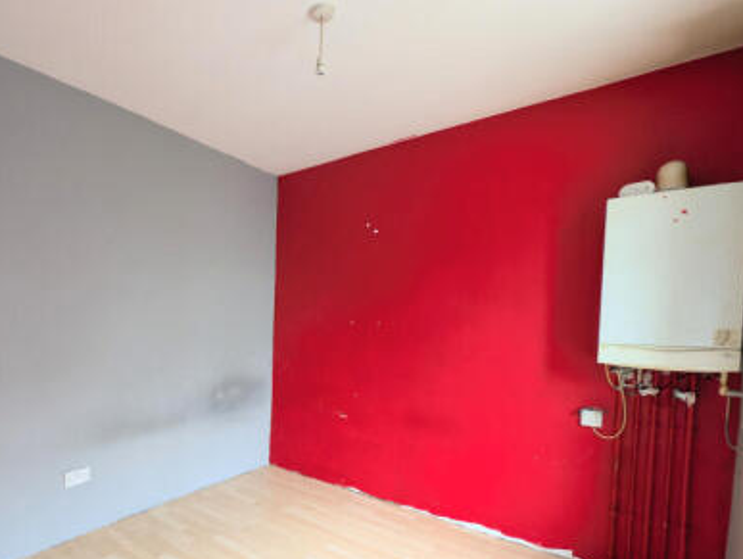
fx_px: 387
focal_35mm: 18
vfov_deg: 70.8
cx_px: 259
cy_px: 341
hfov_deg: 85.2
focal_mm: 2.23
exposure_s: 1/19.8
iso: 33
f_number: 1.95
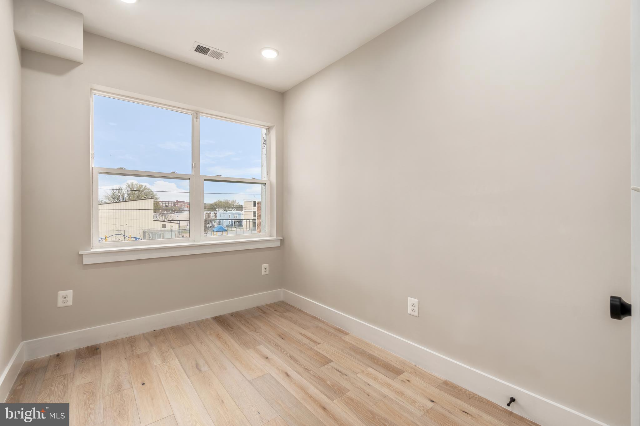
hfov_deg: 100.4
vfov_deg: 77.3
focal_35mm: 15
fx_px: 267
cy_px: 213
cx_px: 320
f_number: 8
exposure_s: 1/10
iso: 100
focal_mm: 10
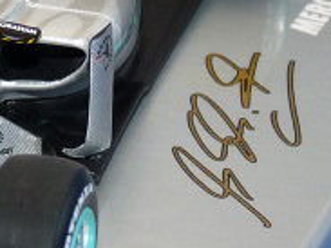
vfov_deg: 3.7
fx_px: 3851
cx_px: -147
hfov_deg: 4.9
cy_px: 67
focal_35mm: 403
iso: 100
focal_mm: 11.5
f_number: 3.4
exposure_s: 1/30
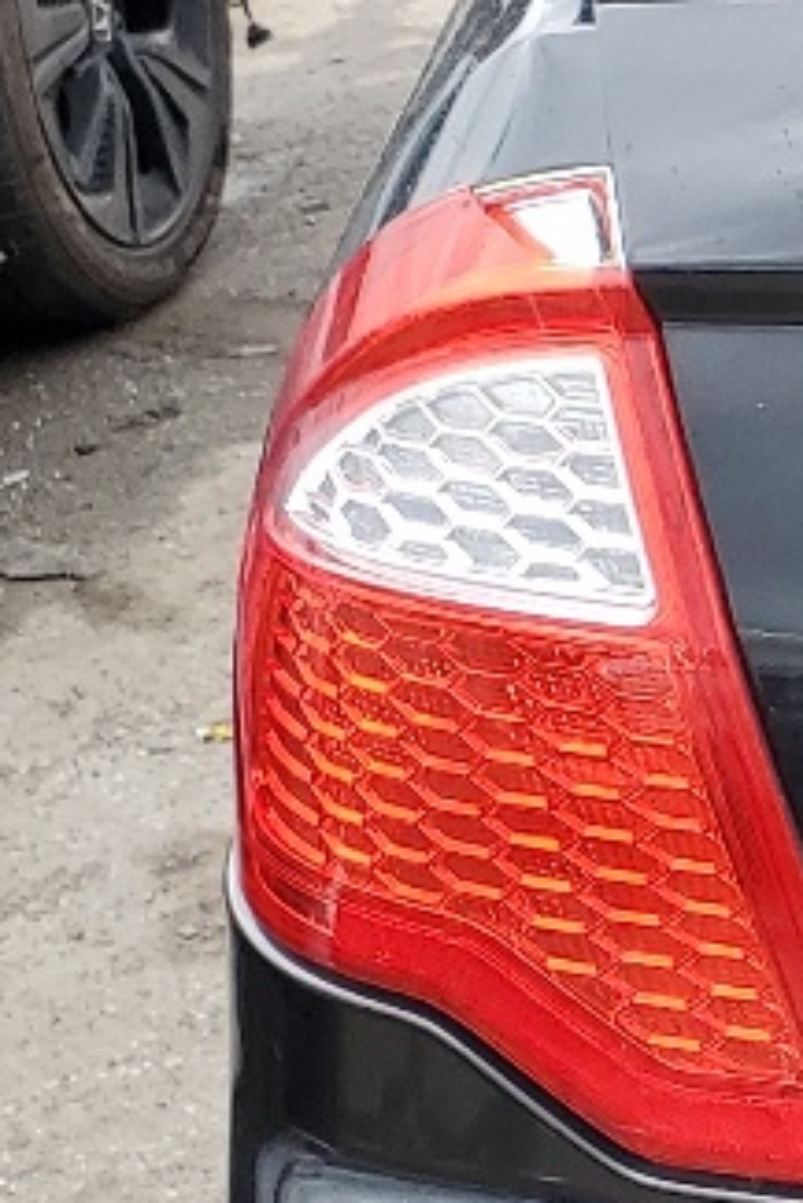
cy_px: 492
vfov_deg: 15.4
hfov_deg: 8.5
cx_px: 2442
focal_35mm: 133
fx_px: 4445
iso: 50
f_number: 1.5
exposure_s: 1/370
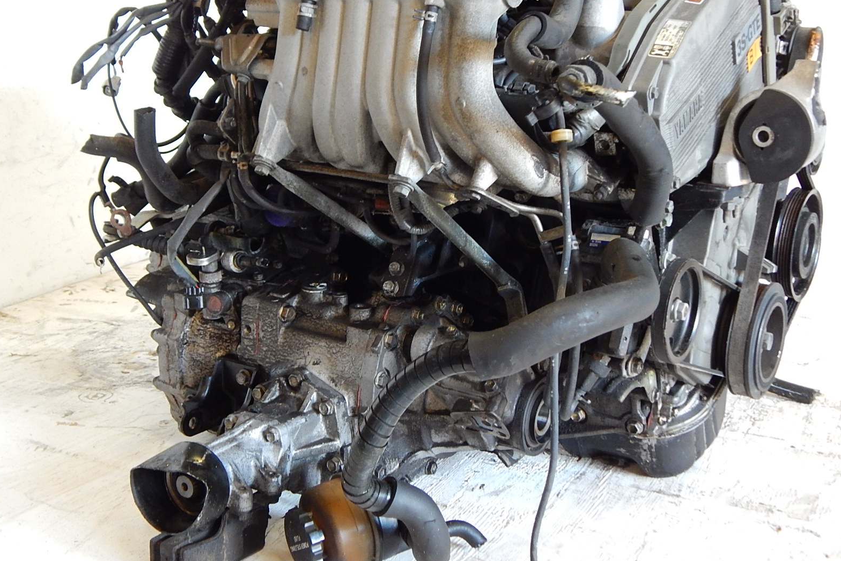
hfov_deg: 38.2
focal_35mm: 52
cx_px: 415
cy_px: 241
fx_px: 1215
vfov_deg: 26.0
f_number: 3.7
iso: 400
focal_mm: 8.6
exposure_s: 1/8
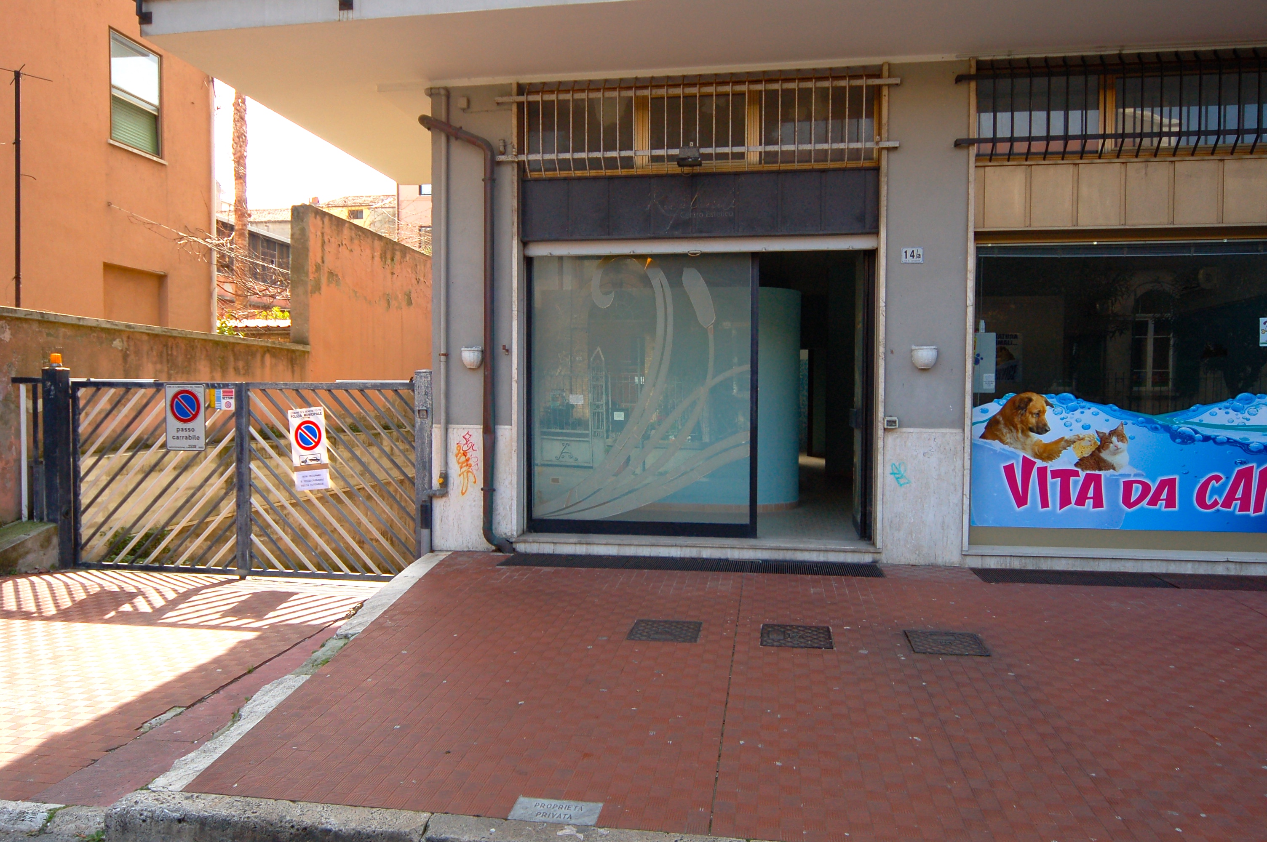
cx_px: 634
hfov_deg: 70.5
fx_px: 897
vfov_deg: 50.3
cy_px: 421
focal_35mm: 26
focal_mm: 17
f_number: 8
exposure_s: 1/250
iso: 320
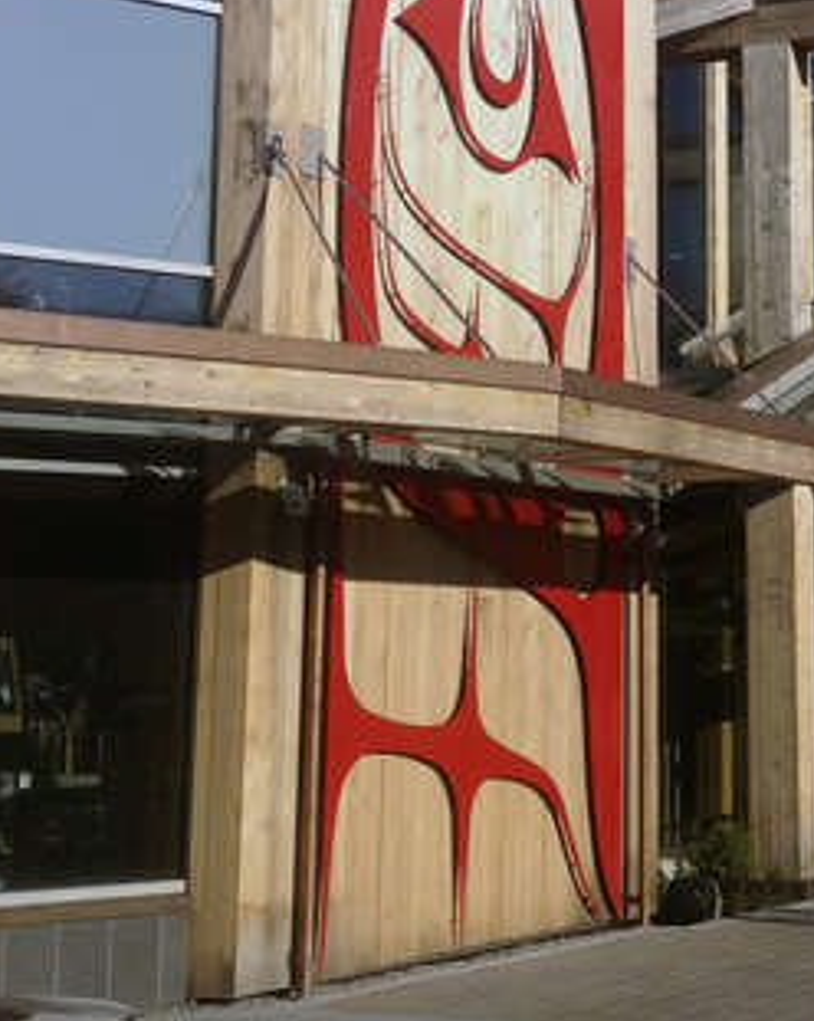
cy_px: 184
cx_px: 788
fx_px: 2655
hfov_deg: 17.1
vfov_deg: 21.5
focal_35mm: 88
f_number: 2.4
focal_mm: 4.28
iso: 50
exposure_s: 1/3000
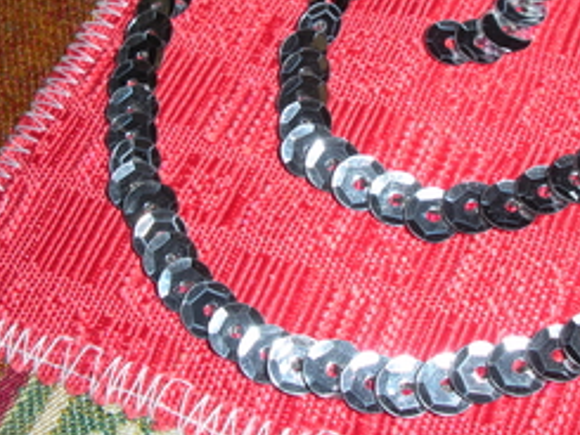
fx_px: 1106
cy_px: 95
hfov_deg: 29.2
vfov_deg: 22.0
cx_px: 376
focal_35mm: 66
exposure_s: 1/60
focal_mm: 6.3
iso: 64
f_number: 5.6
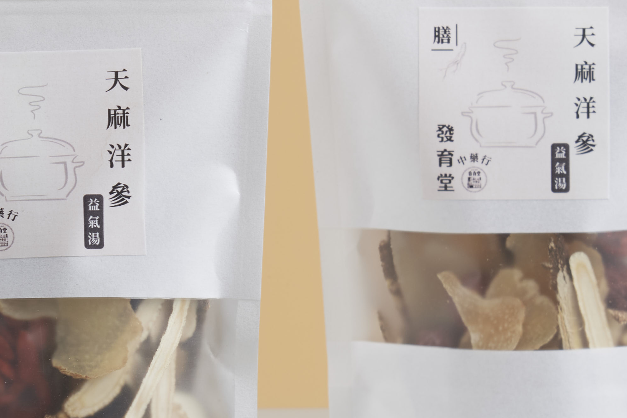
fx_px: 6119
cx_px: 252
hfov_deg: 5.9
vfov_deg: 3.9
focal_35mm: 351
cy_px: 186
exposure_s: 1/100
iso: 100
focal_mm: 85
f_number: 10
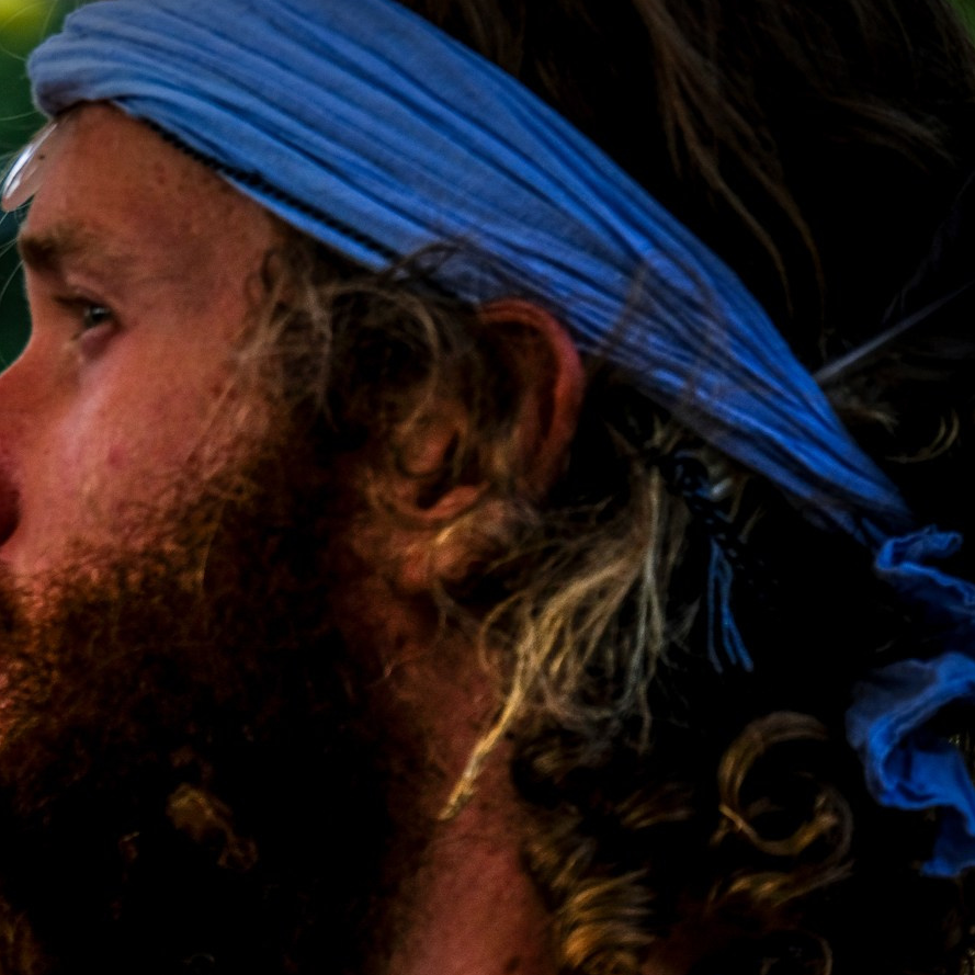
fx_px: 11982
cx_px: -141
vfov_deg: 4.7
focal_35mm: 376
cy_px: 687
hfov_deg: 4.6
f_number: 6.4
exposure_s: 1/320
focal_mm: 127.9
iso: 200
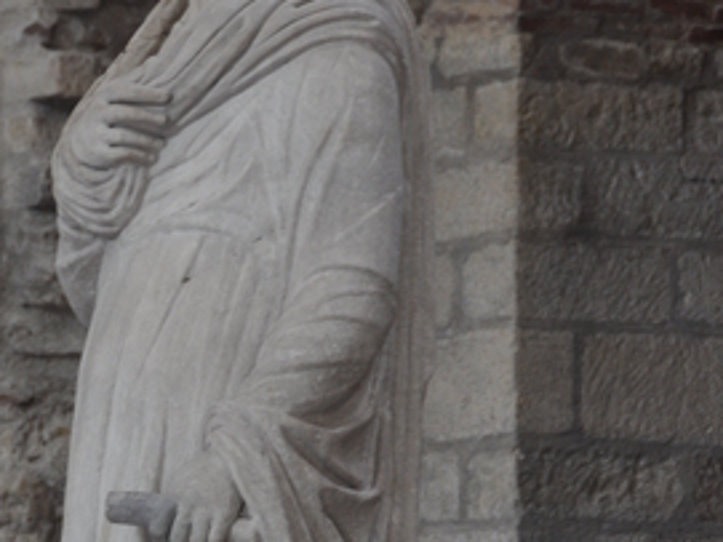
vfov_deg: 7.0
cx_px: 201
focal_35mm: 211
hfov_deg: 9.4
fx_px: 4405
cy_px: 515
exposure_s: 1/15
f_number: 4.8
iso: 500
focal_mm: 60
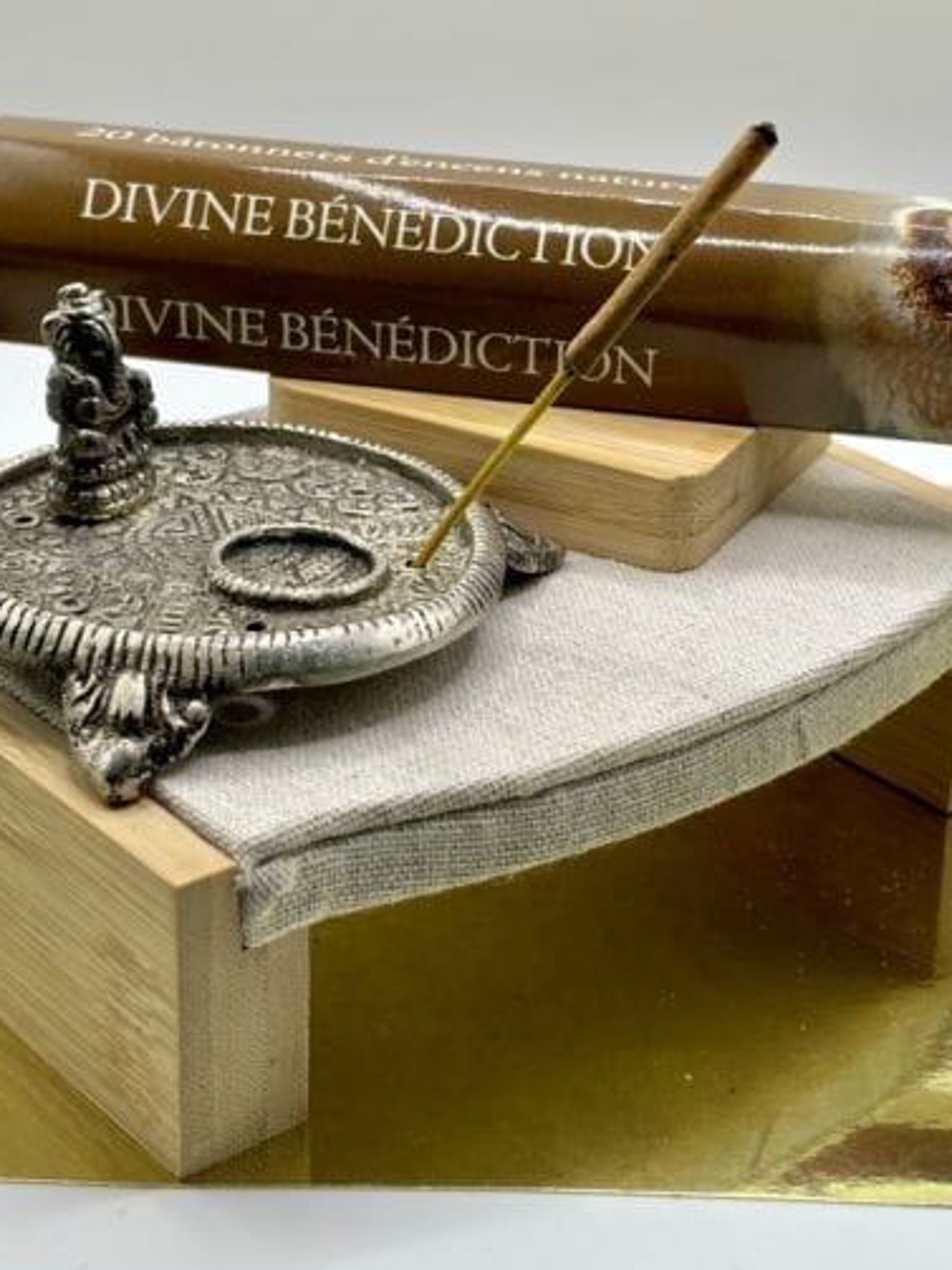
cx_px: 477
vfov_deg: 28.1
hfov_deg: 21.3
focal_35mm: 69
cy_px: 519
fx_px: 2531
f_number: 1.6
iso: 32
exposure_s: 1/214
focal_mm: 5.96
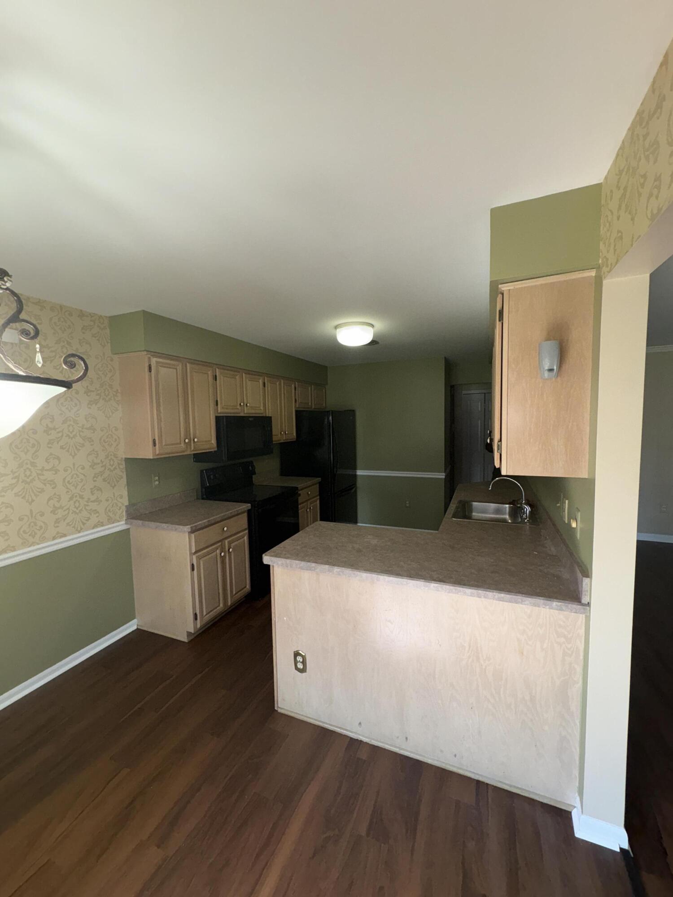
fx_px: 363
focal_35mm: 14
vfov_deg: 102.1
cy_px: 448
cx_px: 336
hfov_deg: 85.7
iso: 64
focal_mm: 2.22
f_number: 2.2
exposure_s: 1/87
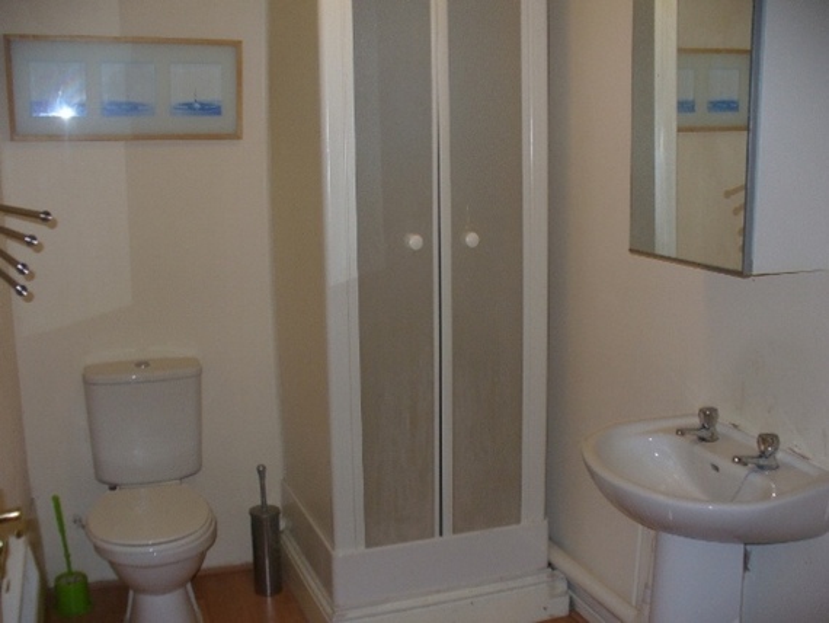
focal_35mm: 37
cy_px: 312
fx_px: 886
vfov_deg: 38.7
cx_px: 414
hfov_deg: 50.1
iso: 100
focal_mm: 6.1
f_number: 2.8
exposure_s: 1/30
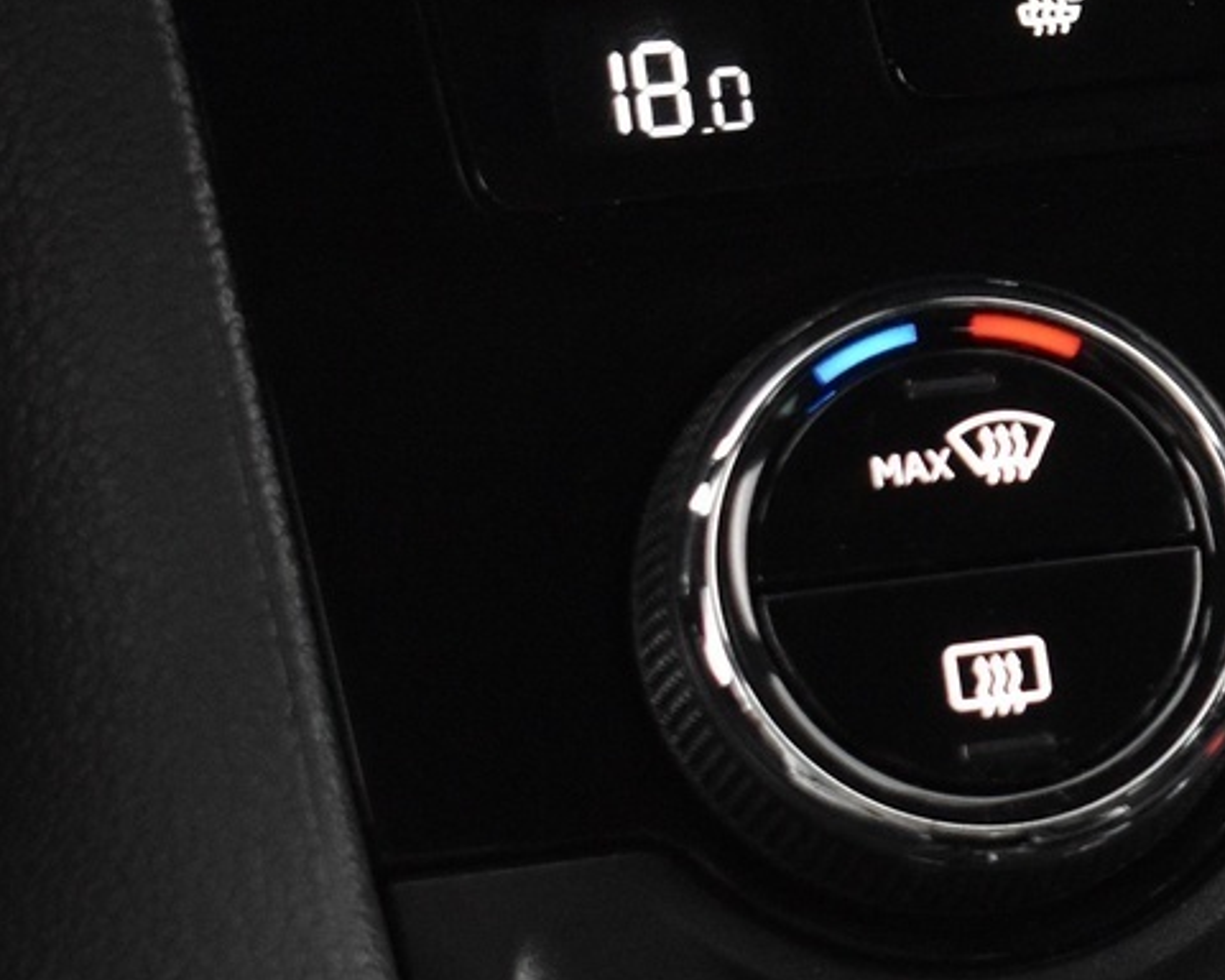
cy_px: 462
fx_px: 6200
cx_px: 1832
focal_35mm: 171
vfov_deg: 9.0
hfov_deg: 10.9
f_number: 4.8
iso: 3200
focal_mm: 36
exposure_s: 1/15
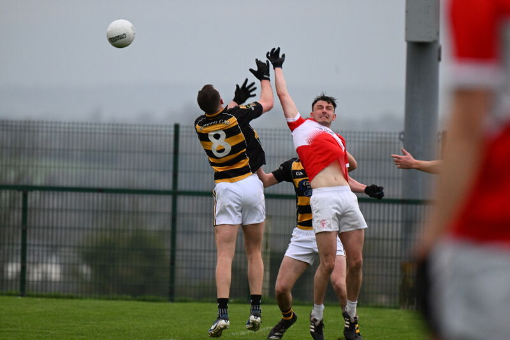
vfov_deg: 2.3
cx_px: 255
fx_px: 8498
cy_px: 170
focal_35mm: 600
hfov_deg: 3.4
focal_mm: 600
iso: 4500
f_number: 6.3
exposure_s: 1/500
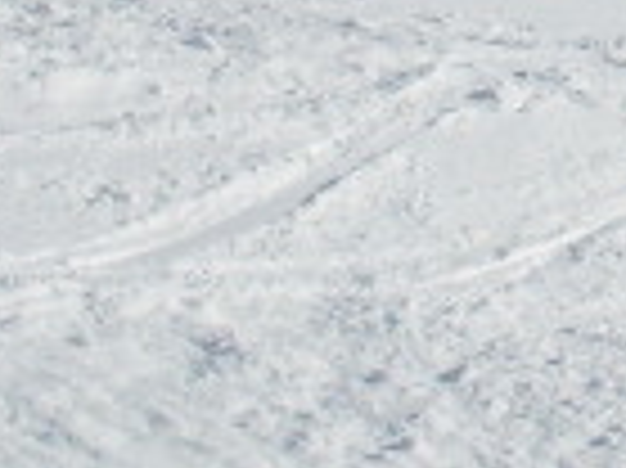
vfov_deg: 5.1
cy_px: -824
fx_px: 5059
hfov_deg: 6.7
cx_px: 1482
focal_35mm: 280
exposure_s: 1/500
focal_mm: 6.3
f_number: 8.4
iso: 80
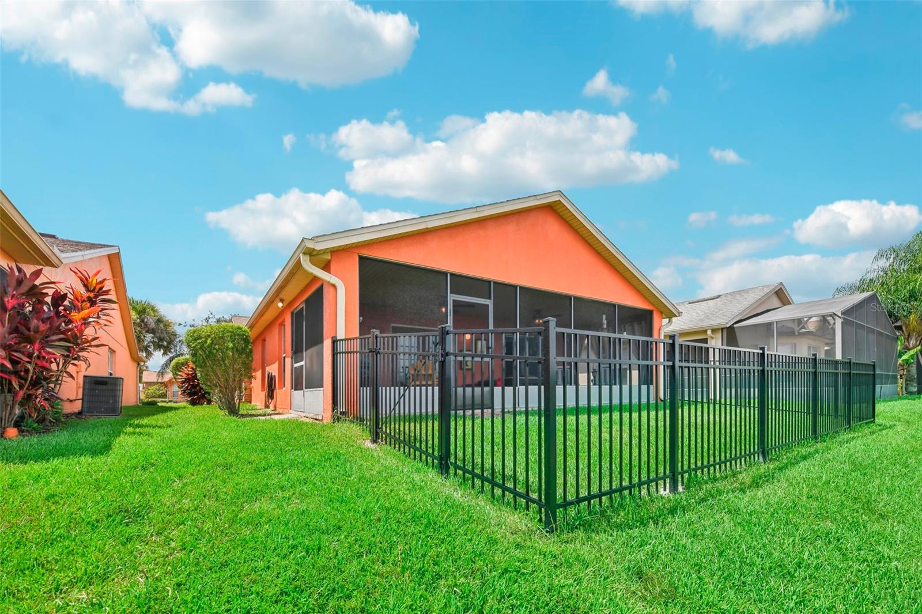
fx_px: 358
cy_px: 307
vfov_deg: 81.2
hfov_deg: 104.3
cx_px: 461
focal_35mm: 14
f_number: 8
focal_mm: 14
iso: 400
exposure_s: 1/640
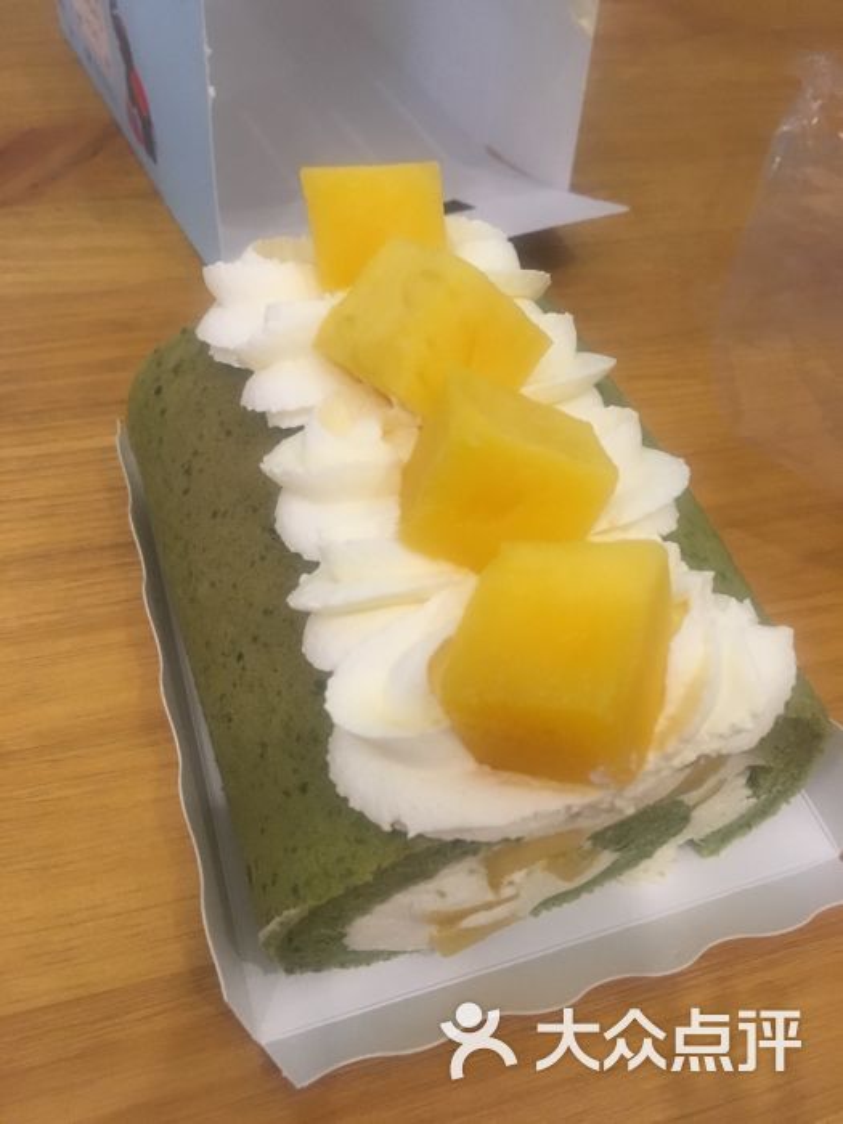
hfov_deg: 48.2
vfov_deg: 61.7
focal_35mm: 29
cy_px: 562
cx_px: 422
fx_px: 942
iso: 200
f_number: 2.2
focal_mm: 4.15
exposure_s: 1/17
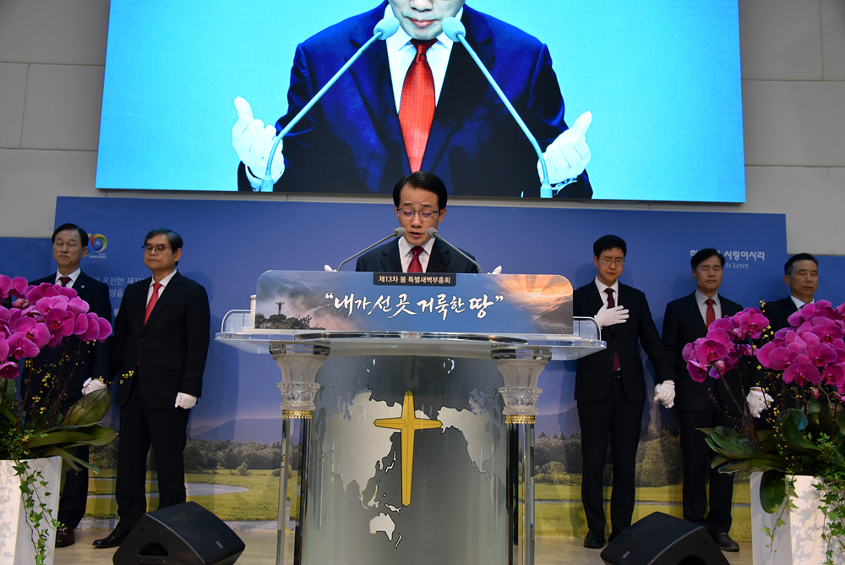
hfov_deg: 55.8
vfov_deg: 38.9
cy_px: 282
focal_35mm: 34
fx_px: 798
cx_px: 422
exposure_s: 1/160
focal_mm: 34
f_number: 5.6
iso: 1250
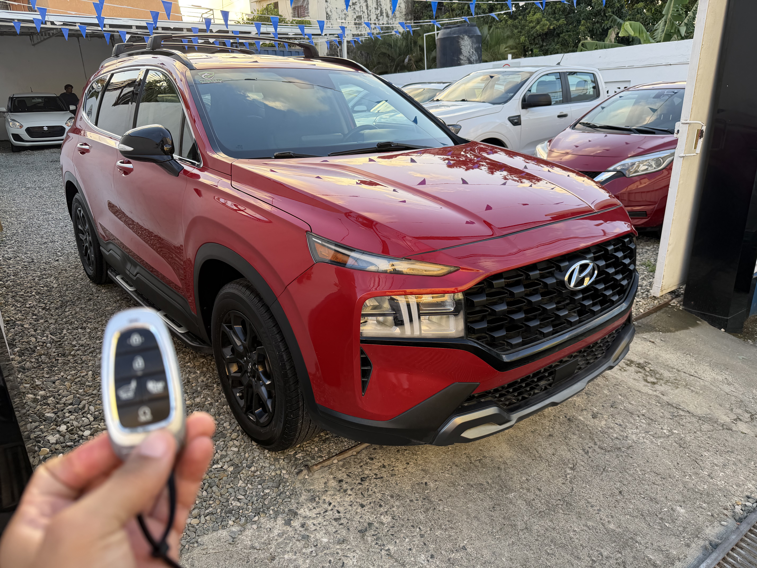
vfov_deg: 56.8
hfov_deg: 71.6
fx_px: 525
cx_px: 378
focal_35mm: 24
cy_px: 284
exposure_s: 1/330
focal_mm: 6.76
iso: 80
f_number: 1.78
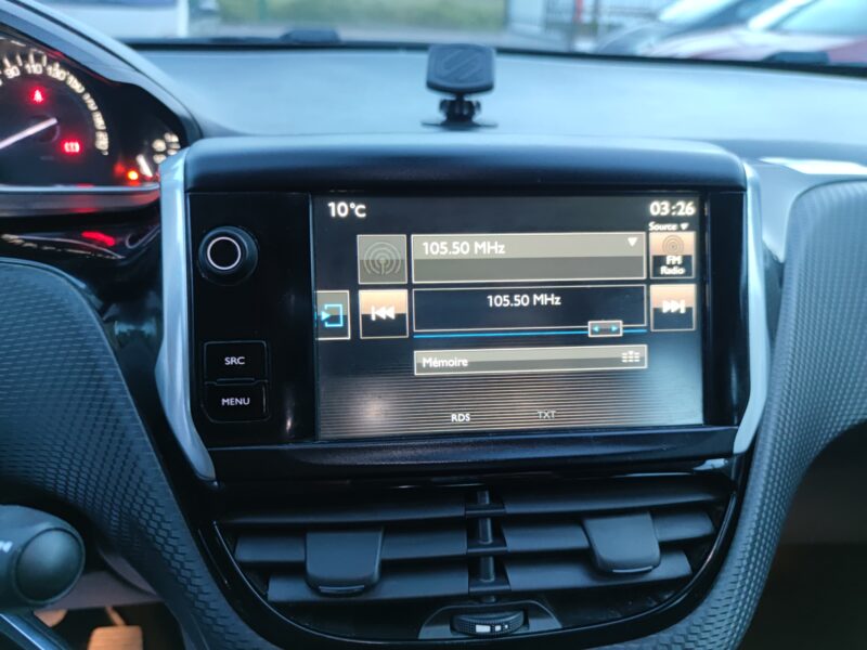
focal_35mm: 24
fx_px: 601
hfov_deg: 71.6
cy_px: 325
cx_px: 434
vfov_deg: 56.8
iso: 647
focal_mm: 6.72
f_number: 1.69
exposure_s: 1/50
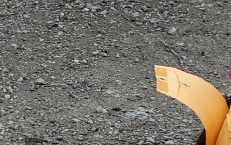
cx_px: -290
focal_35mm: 127
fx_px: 800
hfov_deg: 13.1
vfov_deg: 9.1
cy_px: 367
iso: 50
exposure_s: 1/667
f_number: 1.5
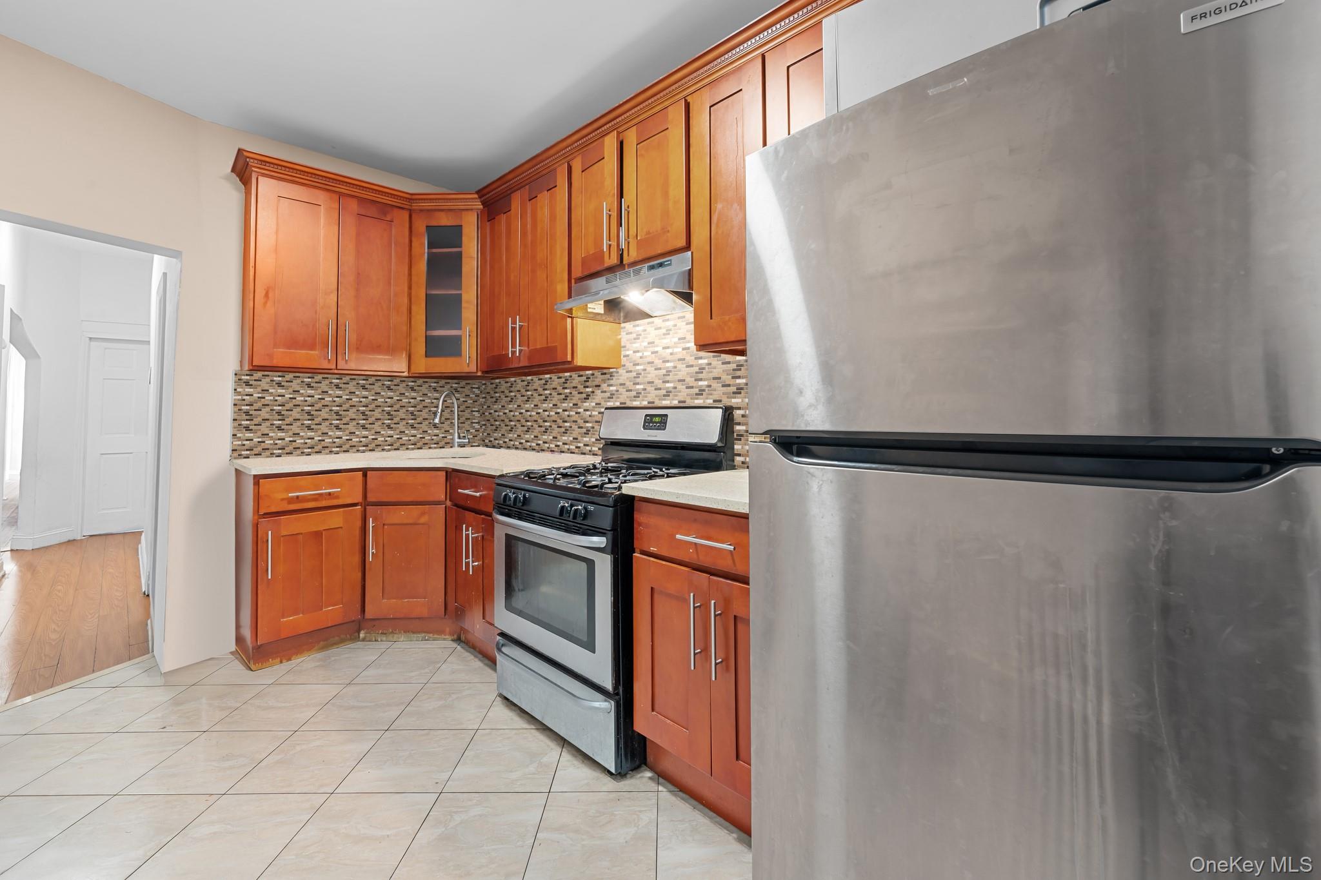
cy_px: 440
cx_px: 660
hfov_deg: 104.3
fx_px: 514
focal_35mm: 14
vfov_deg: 81.2
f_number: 10
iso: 320
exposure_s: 2.5
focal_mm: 14
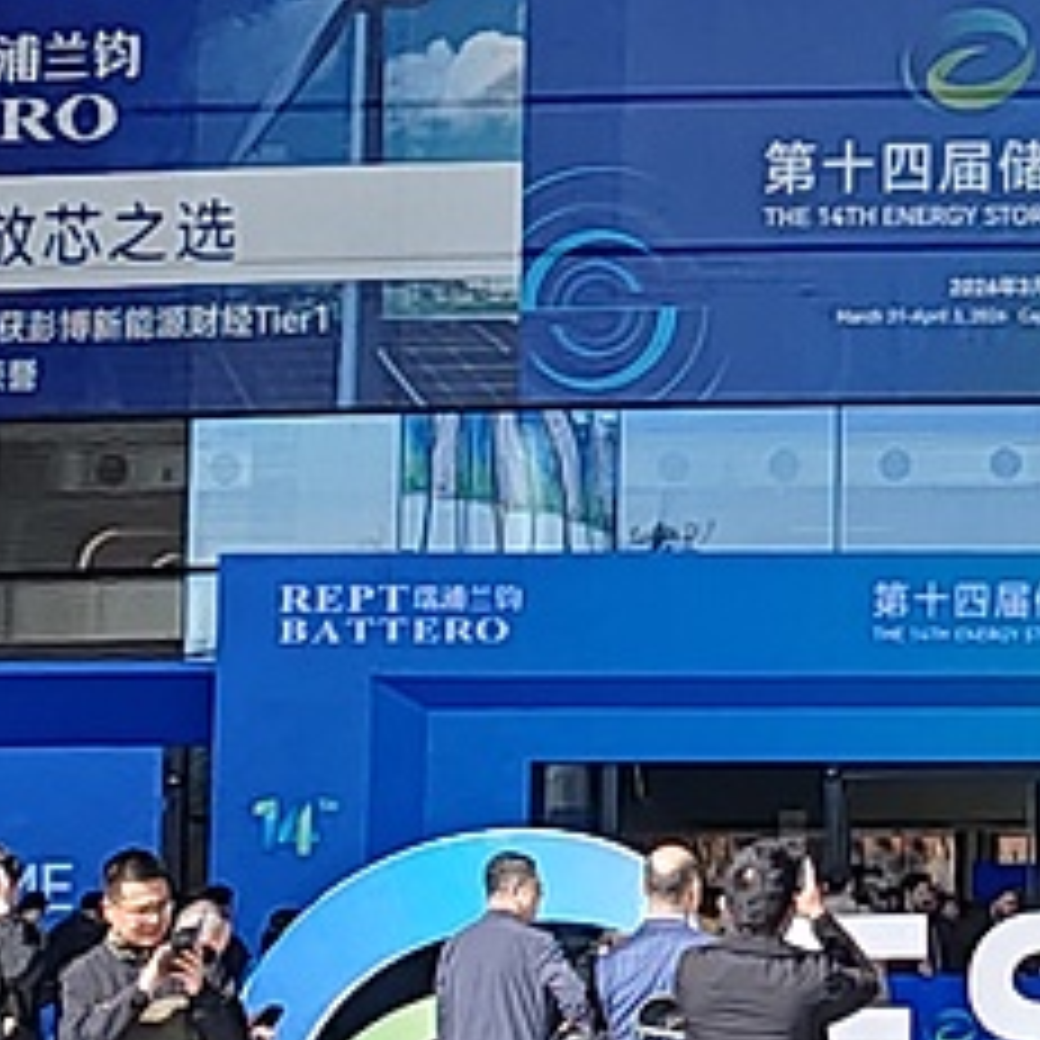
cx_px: 1342
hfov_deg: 9.3
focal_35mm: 184
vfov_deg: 9.4
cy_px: -77
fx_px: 6254
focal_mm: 6.12
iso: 50
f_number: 1.9
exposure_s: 1/810
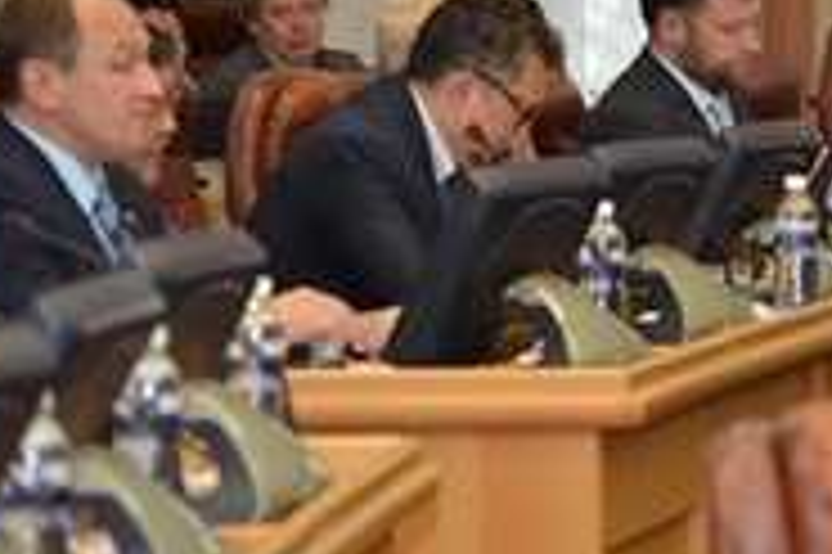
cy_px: -36
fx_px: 6304
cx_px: 733
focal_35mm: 273
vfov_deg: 5.0
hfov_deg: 7.5
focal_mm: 120
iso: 250
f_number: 4
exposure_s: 1/60
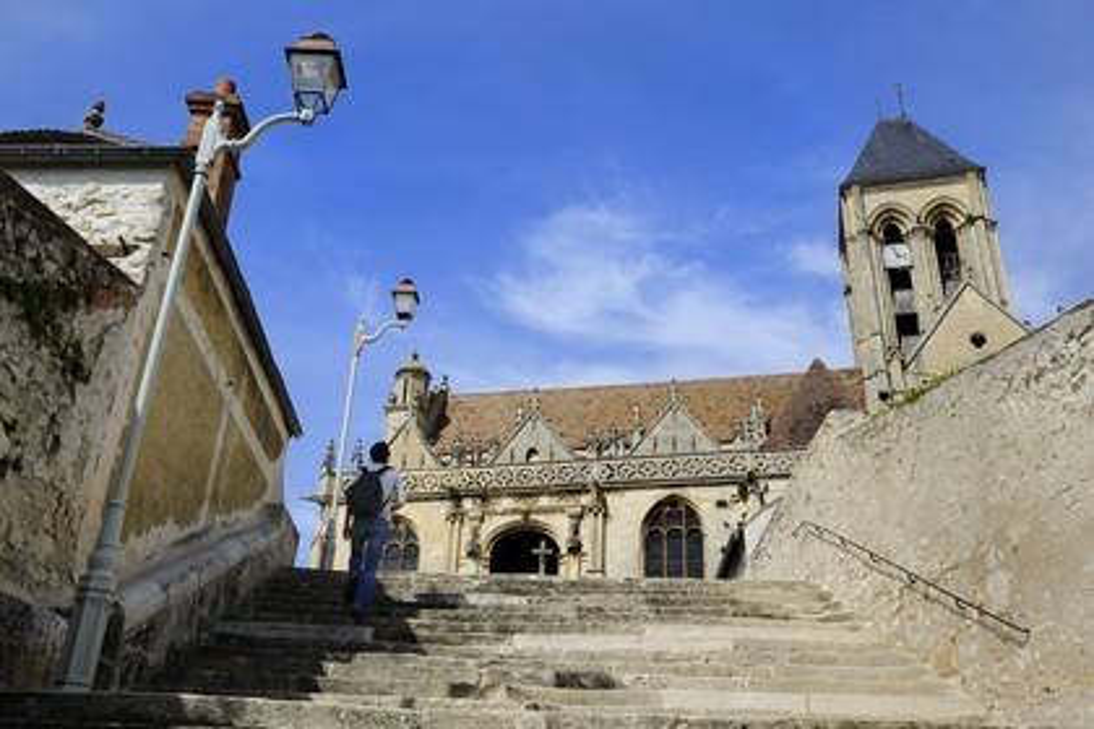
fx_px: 972
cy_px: 364
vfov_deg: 41.1
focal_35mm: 32
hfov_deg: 58.7
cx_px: 547
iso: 200
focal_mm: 32
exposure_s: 1/200
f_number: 13
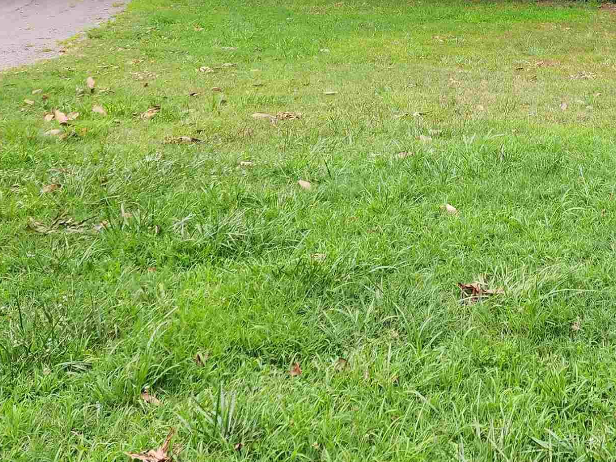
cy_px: -42
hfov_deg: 31.7
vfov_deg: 23.7
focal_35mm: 58
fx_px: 1032
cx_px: 553
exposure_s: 1/180
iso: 32
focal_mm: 6.4
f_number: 1.8
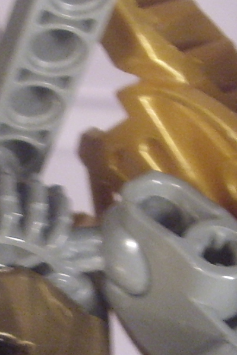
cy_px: 299
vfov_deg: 11.6
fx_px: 1737
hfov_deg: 7.8
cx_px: -6
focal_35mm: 176
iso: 100
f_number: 3.5
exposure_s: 1/30
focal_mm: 6.3
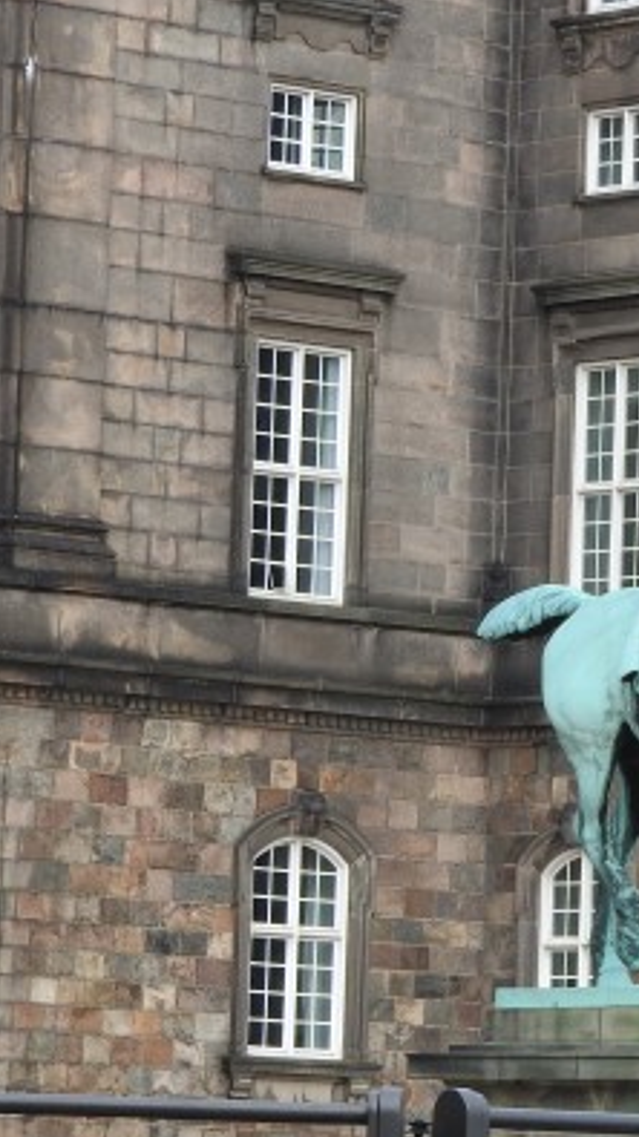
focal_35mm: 254
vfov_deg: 8.5
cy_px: 714
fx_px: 7656
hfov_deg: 4.8
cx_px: 806
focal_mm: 20.6
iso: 100
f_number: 5
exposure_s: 1/200
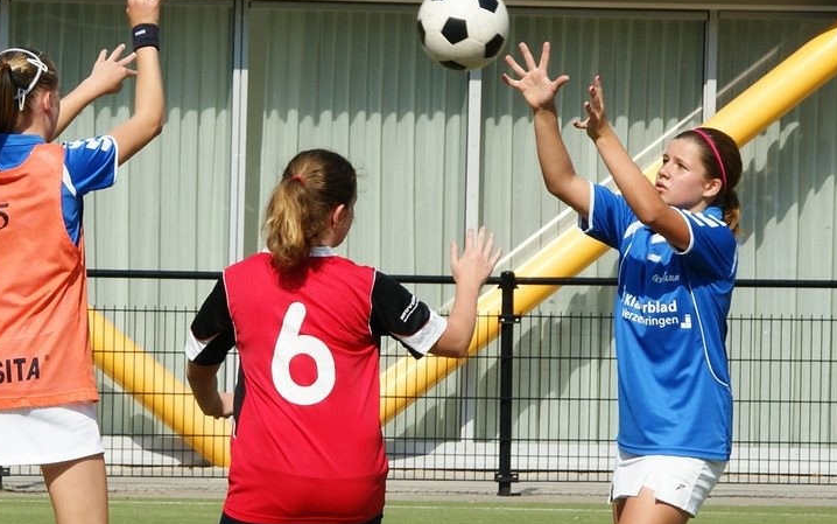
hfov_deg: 9.7
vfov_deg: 6.1
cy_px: 395
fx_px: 4947
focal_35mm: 217
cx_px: 273
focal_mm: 85
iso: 200
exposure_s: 1/400
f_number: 11
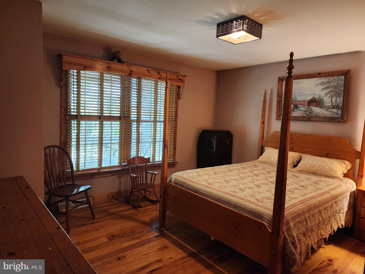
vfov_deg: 58.9
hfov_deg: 73.9
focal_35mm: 23
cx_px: 182
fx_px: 243
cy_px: 137
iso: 500
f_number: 1.8
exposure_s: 1/60
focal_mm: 6.4
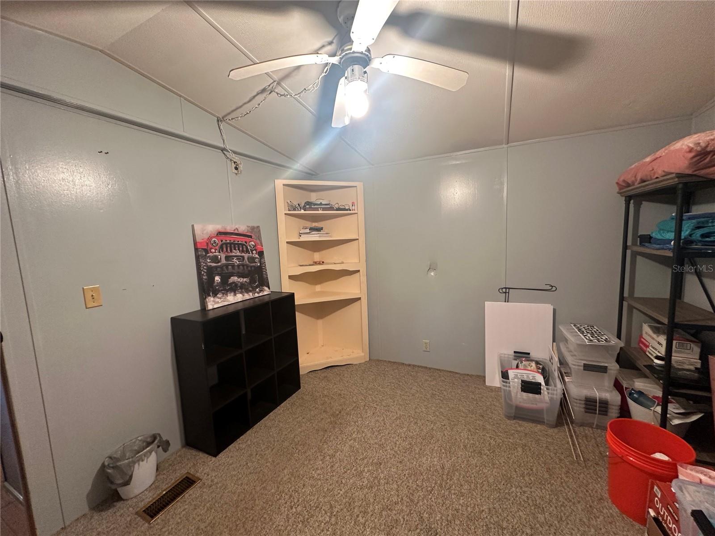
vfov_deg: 85.7
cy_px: 268
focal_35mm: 14
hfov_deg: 102.1
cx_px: 358
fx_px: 289
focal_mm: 2.22
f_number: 2.2
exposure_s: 1/60
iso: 250
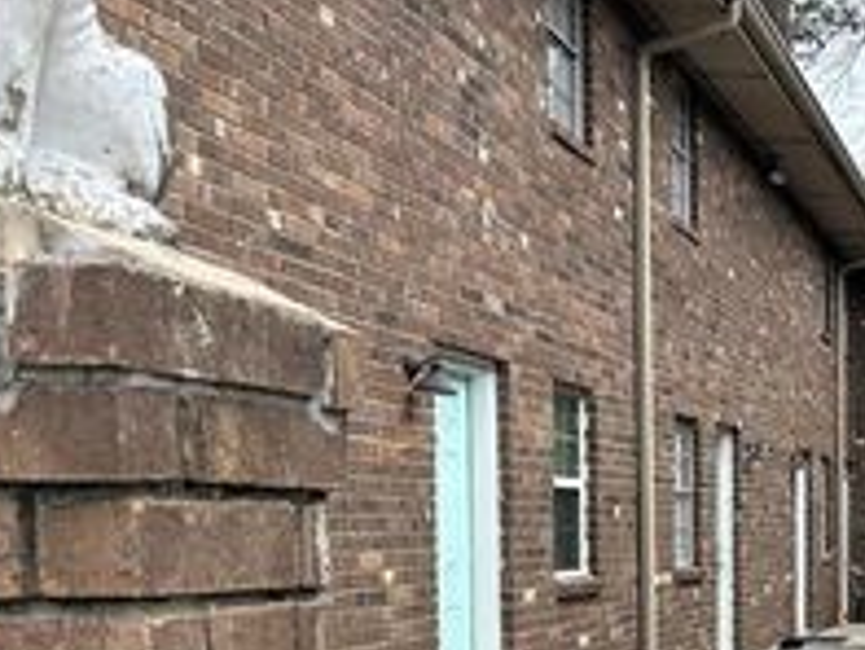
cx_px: 1032
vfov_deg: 21.5
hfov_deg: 26.2
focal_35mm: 66
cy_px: 657
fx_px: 1650
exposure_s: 1/1058
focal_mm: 5.7
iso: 50
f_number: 1.5
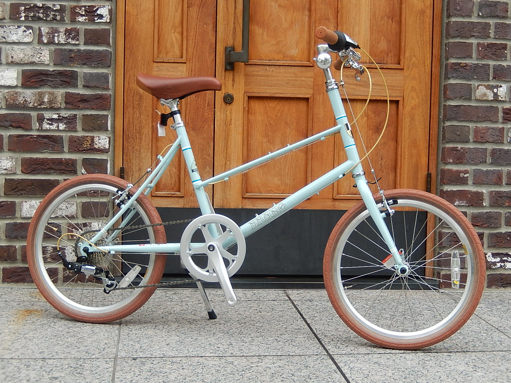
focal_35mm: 58
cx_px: 256
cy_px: 192
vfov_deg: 25.2
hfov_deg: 33.2
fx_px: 856
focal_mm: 10.4
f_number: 4.6
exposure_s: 1/160
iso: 125
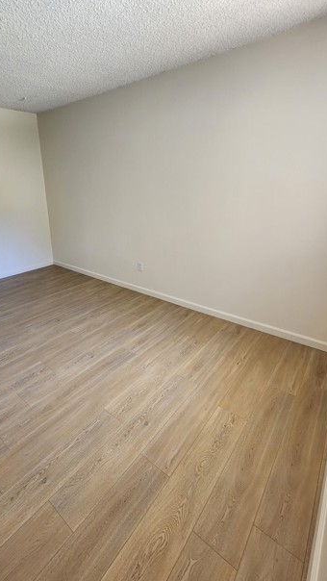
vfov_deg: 102.9
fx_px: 231
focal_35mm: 15
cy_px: 304
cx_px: 116
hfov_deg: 69.1
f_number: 2.2
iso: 320
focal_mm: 2.2
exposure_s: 1/40
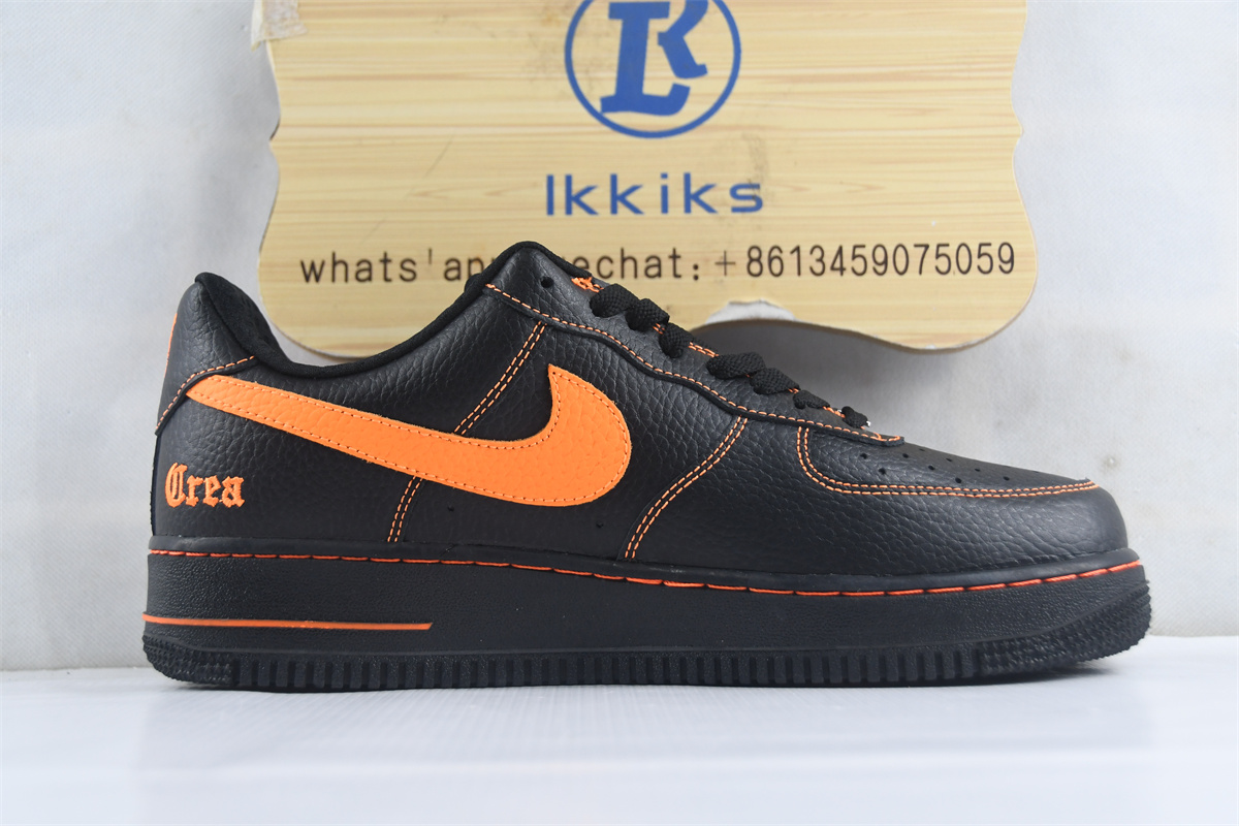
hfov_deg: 38.9
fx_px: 1755
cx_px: 620
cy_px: 413
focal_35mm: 51
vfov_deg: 26.5
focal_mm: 34
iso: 800
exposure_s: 1/250
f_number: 4.2
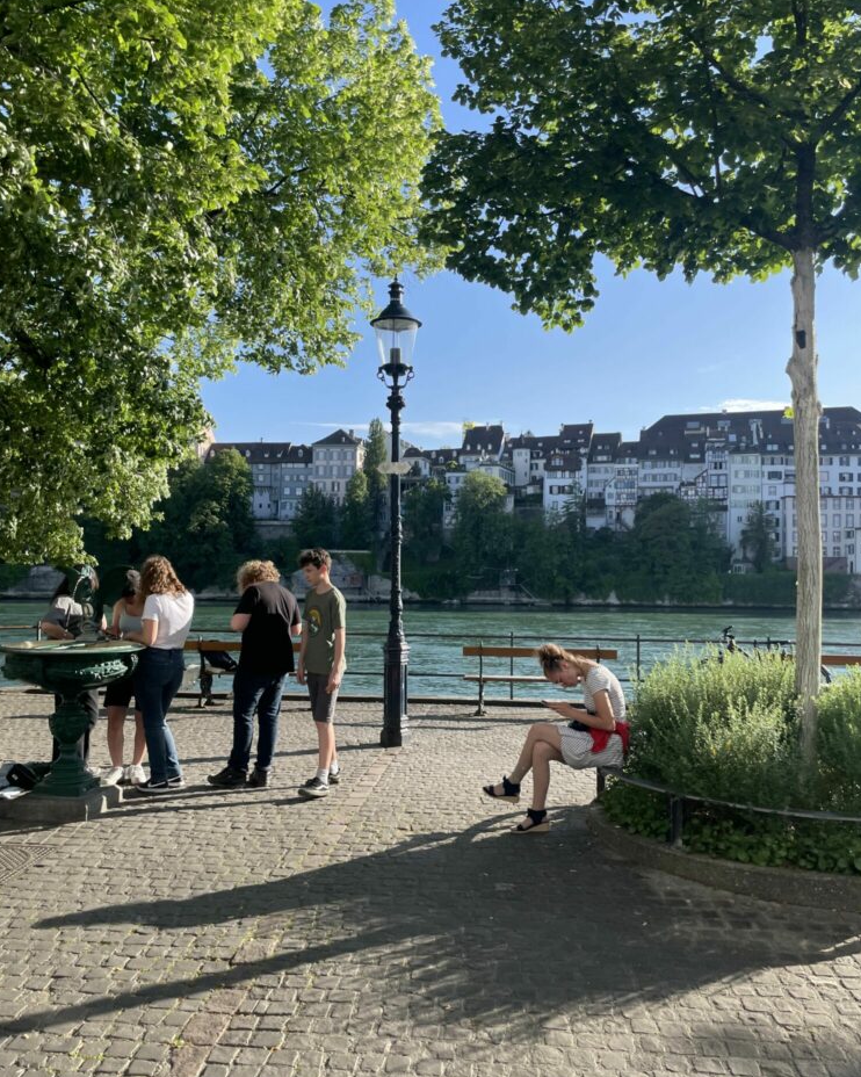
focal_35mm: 28
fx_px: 892
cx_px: 419
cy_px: 570
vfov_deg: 62.2
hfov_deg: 51.5
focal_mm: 4.2
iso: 32
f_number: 1.6
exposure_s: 1/1289
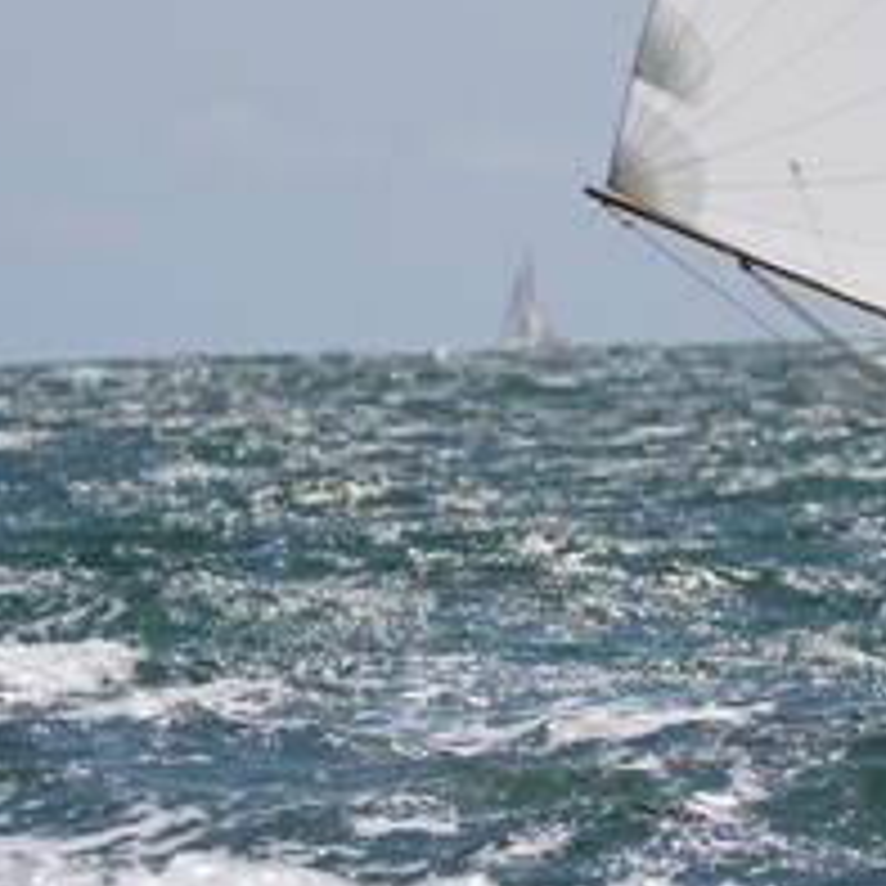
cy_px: 385
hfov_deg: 1.9
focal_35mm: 931
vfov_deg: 1.9
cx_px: 1507
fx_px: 26959
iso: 100
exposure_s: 1/1250
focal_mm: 180
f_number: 5.6
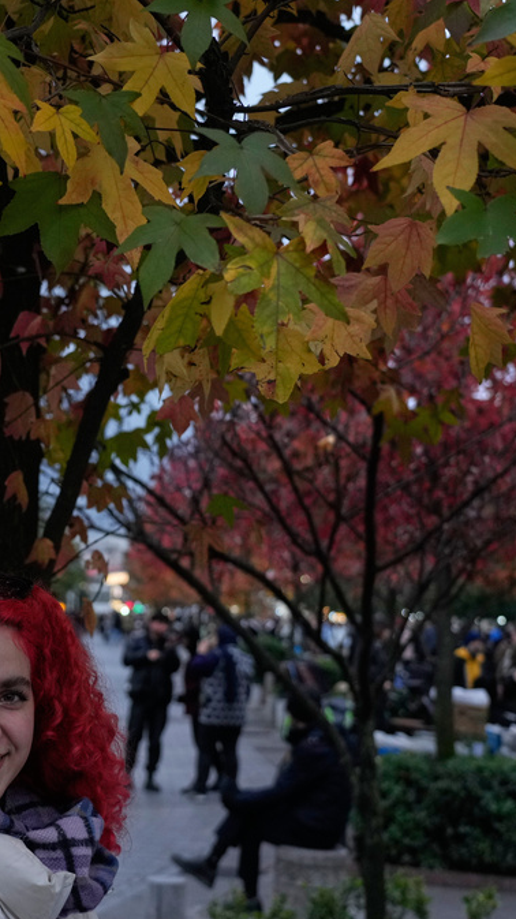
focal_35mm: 59
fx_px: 1437
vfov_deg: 35.5
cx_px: 53
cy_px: 461
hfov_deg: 20.0
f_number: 4
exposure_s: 1/400
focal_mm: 37
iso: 1600
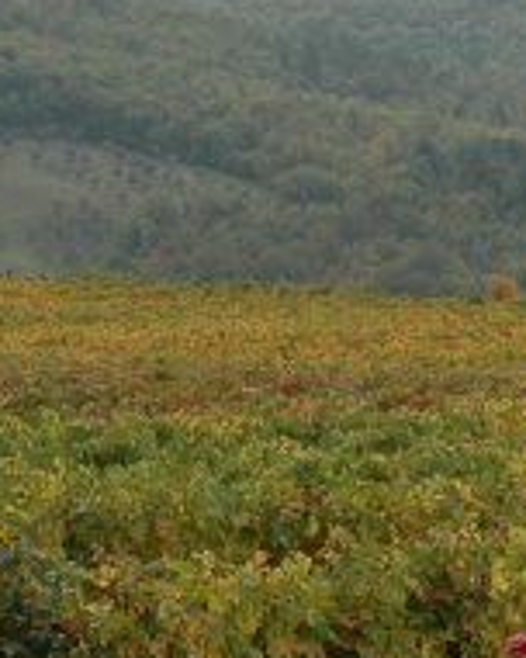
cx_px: 768
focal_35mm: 187
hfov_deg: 8.1
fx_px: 3635
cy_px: 76
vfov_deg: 10.3
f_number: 9
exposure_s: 1/320
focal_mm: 35
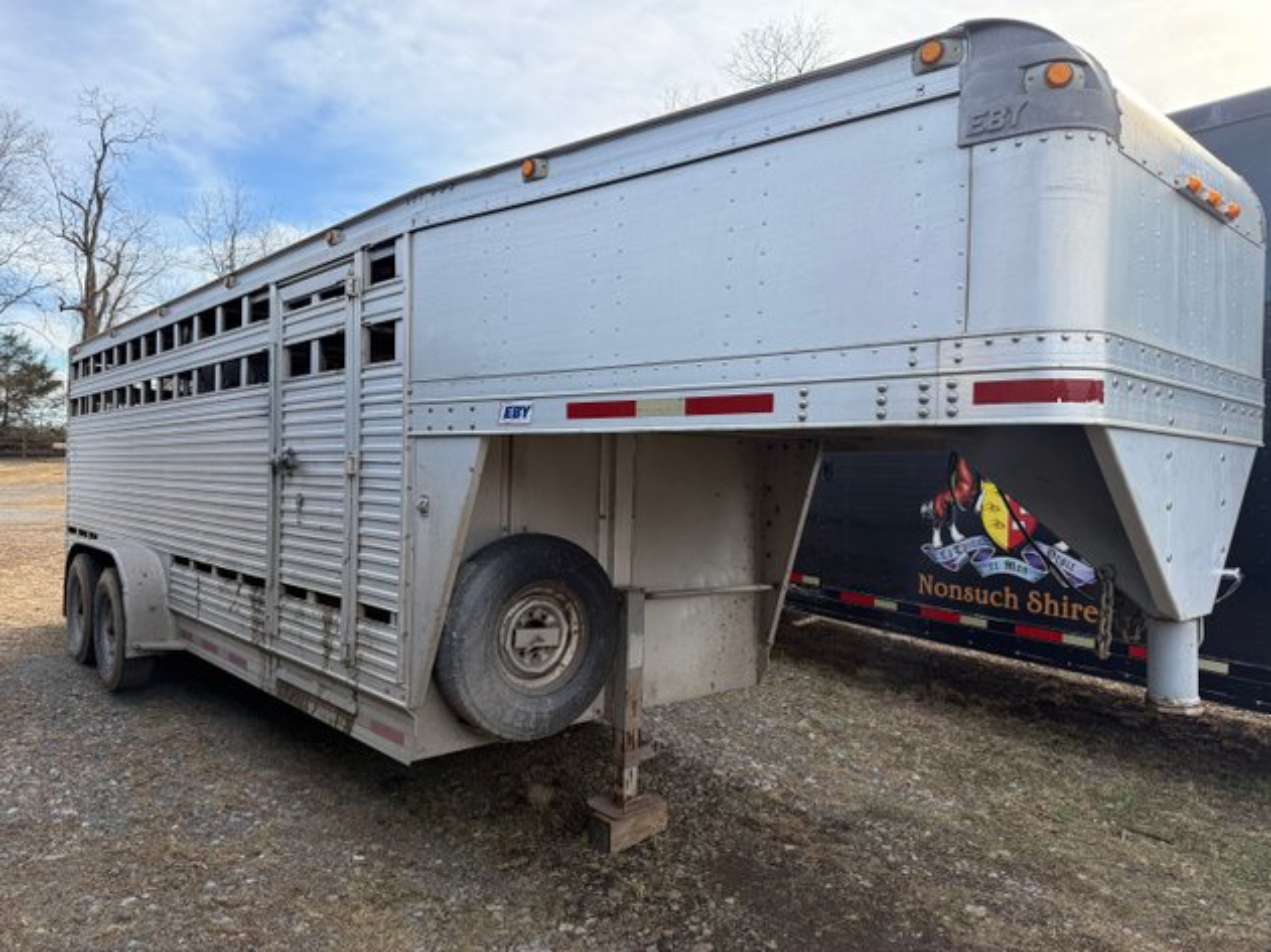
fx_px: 881
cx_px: 636
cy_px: 476
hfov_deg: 71.6
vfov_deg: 56.8
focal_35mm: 24
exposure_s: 1/1812
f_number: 1.78
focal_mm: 6.76
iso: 100
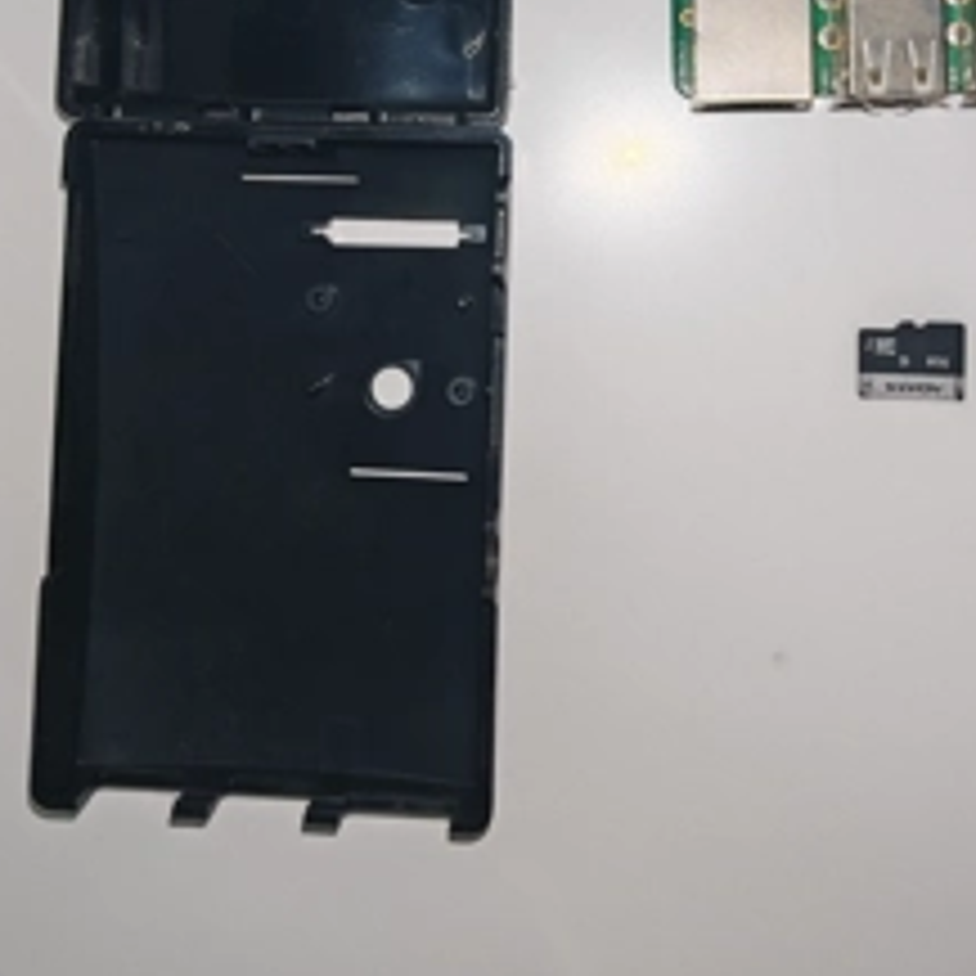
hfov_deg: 38.3
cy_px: 103
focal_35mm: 44
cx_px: 526
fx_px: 1404
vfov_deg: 36.1
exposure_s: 1/100
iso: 400
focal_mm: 6.83
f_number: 2
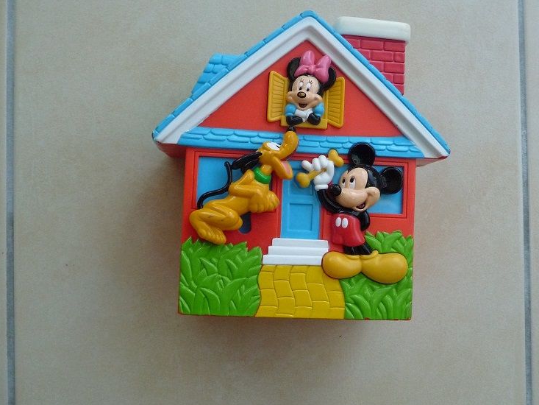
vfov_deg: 43.0
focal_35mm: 33
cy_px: 202
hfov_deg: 55.3
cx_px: 280
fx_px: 514
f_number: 3.3
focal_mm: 4.7
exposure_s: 1/160
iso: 400
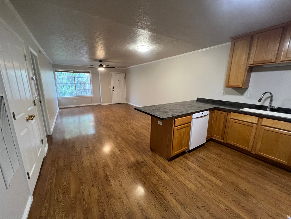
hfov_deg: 106.2
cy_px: 110
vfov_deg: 89.9
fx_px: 109
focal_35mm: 13
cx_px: 146
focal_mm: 1.57
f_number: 1.8
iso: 320
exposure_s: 1/60
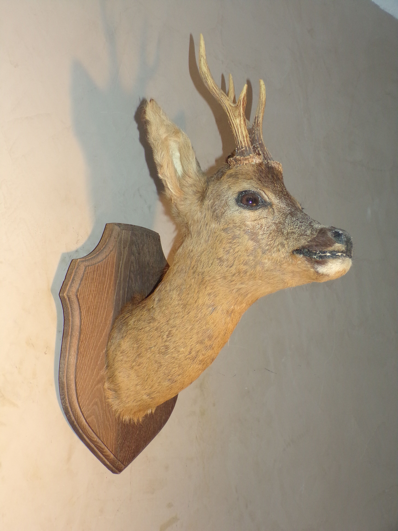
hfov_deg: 26.1
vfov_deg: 34.3
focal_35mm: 56
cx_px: 199
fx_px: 858
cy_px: 266
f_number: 3.7
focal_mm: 10.1
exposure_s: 1/100
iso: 200
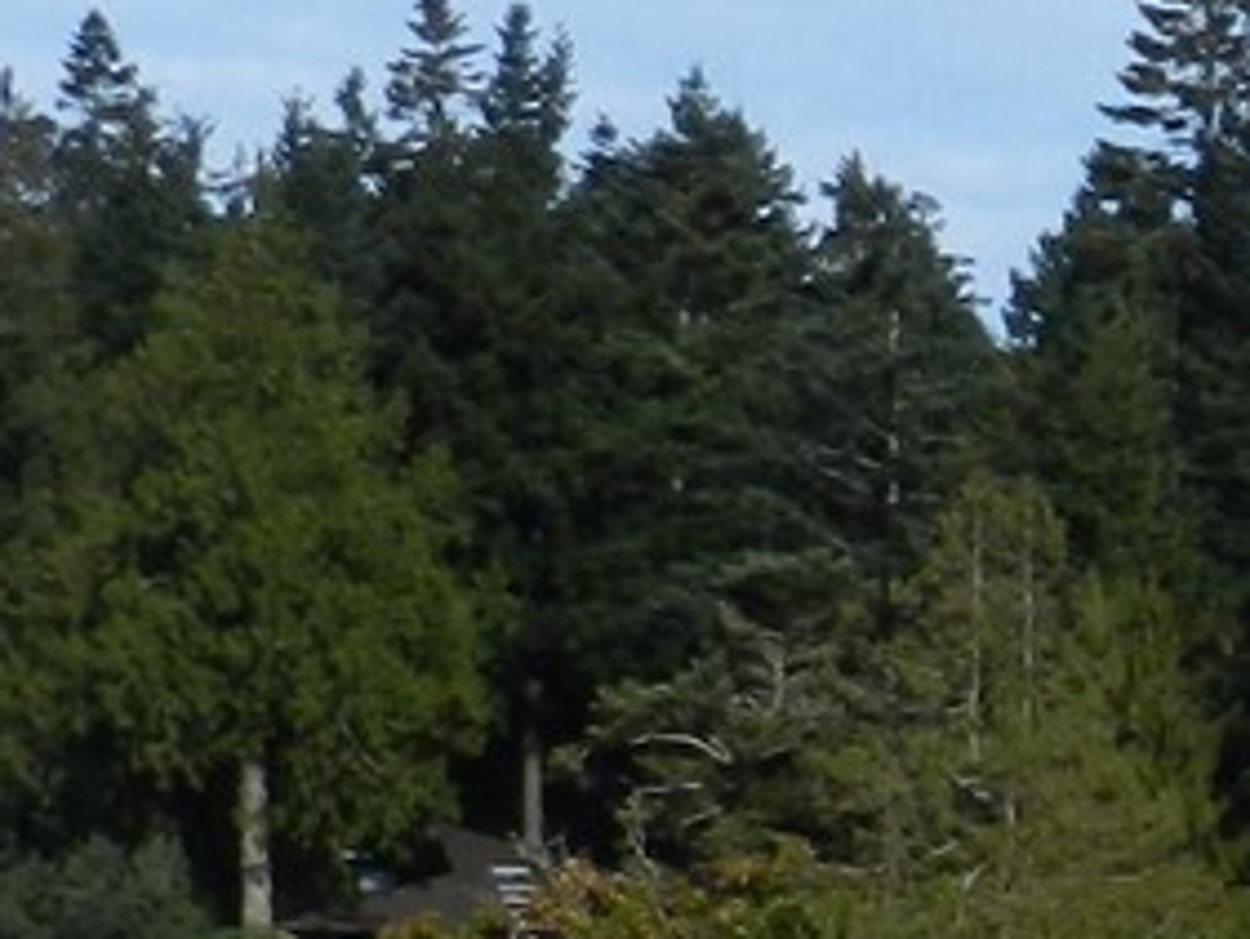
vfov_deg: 3.4
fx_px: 15643
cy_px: 2078
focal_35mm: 433
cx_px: 3252
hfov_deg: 4.5
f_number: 4.8
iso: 160
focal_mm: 13.5
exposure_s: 1/1000
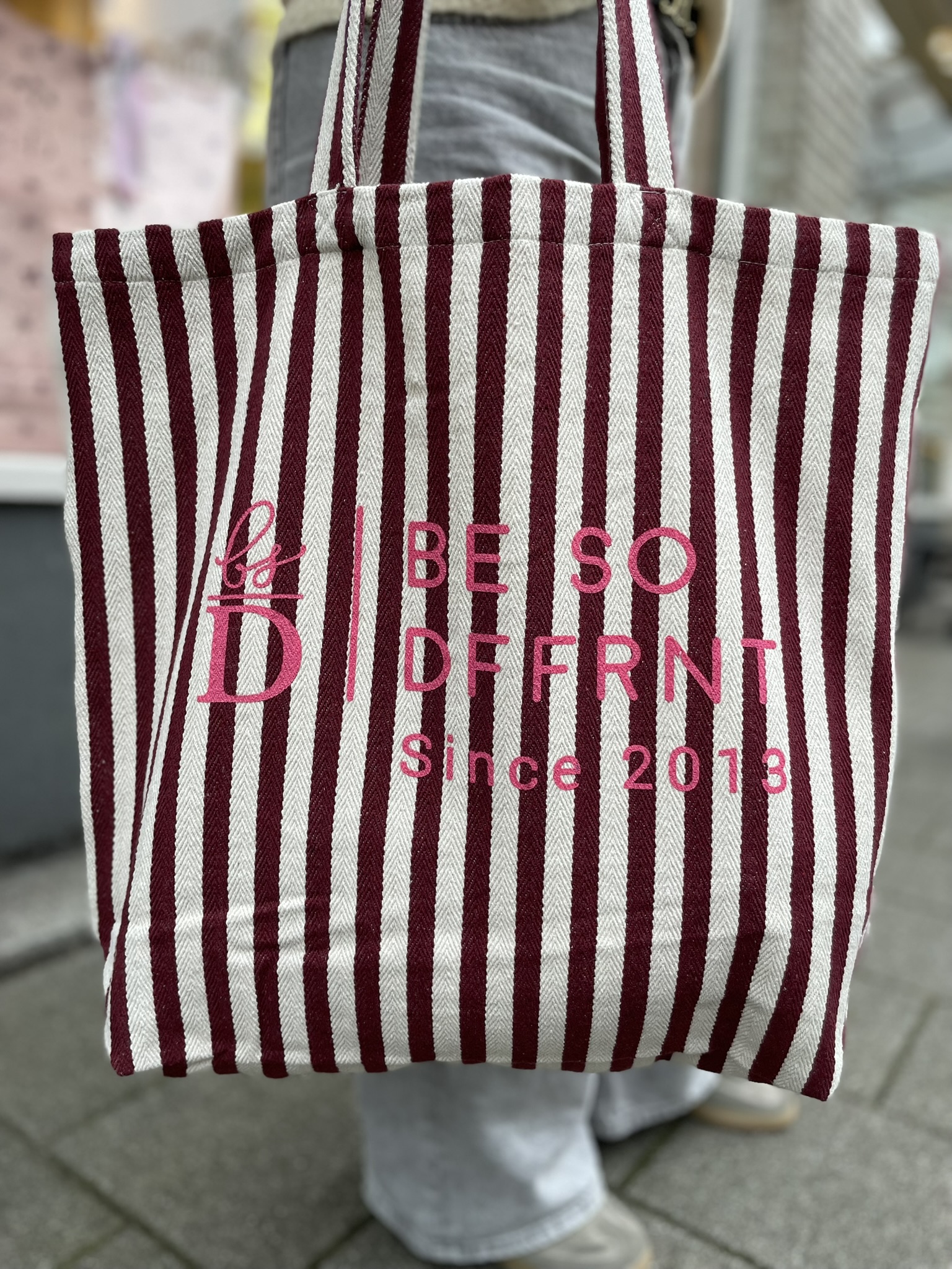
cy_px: 634
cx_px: 476
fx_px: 953
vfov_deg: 67.3
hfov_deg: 53.1
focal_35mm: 26
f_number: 1.6
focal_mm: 4.2
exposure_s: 1/121
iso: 64
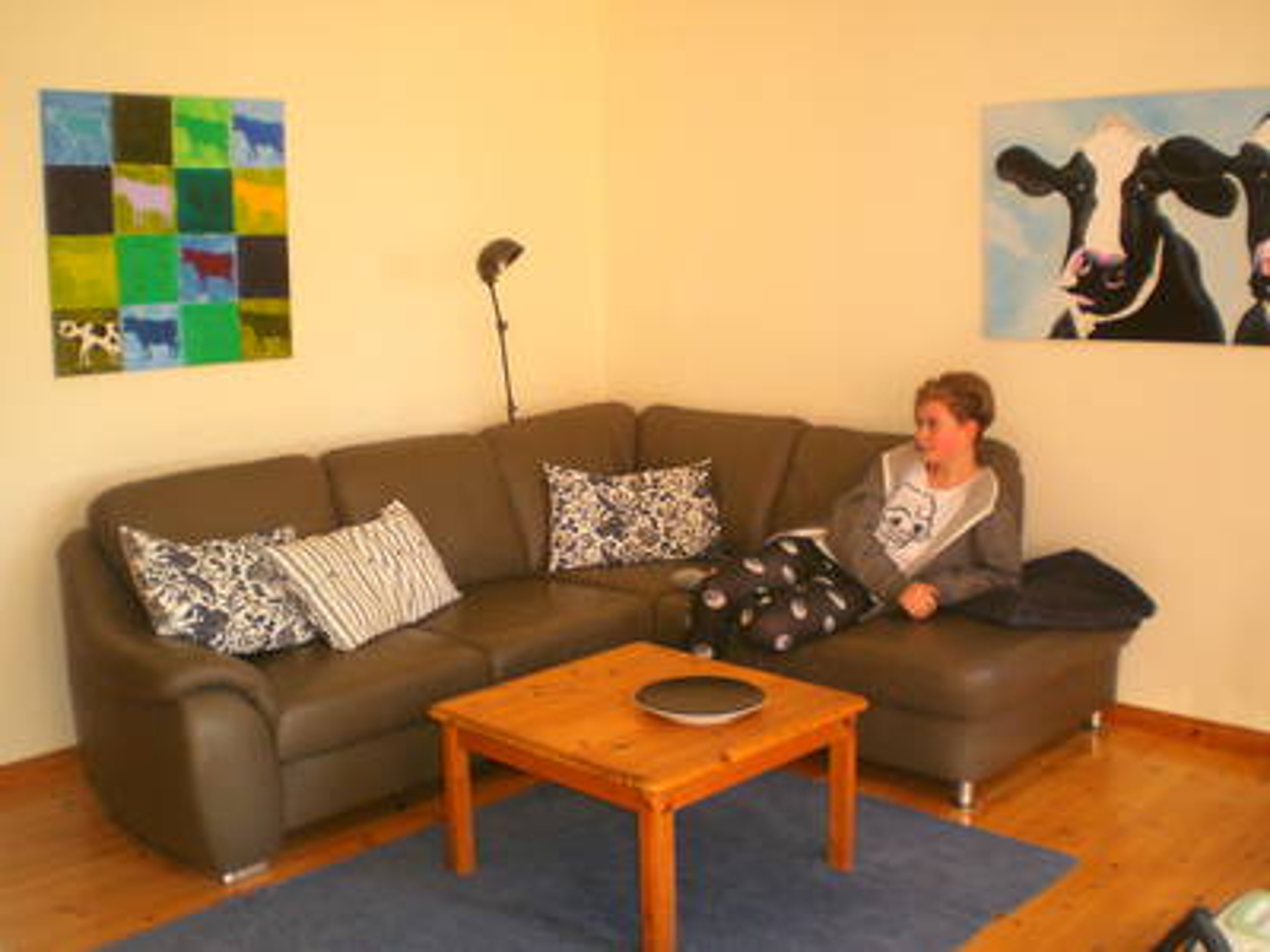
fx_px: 1394
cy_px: 476
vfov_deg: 37.7
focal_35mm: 38
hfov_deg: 49.0
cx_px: 635
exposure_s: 1/60
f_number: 3.1
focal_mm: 6.3
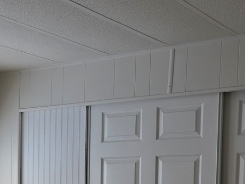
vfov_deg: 17.3
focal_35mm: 80
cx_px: -1
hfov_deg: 23.4
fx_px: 566
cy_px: 242
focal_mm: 6.3
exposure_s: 1/180
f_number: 1.7
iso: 64
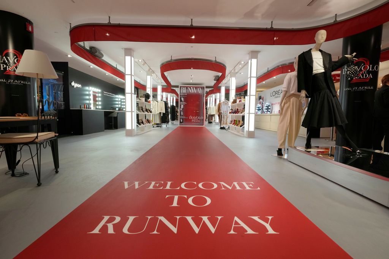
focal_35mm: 16
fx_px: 173
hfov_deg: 96.8
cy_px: 130
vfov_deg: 73.7
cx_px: 194
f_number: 8
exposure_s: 1/100
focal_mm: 16
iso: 1250
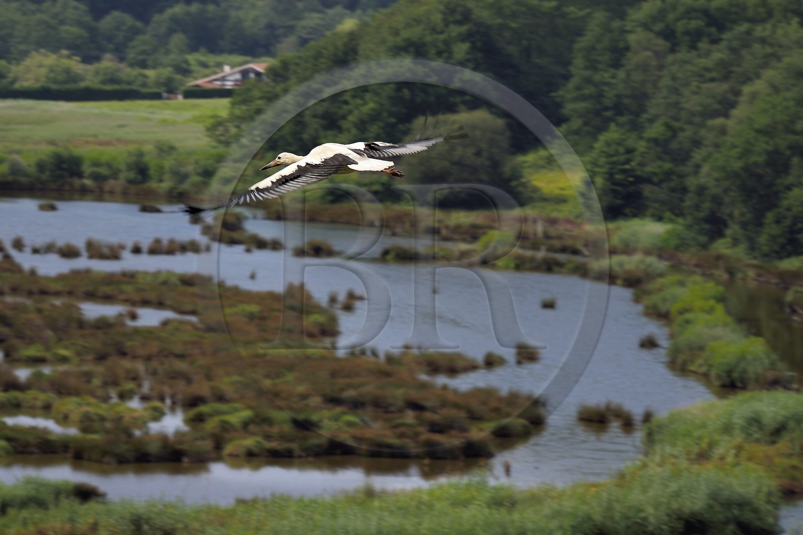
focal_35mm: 150
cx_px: 402
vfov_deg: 9.1
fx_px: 3345
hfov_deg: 13.7
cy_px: 268
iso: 200
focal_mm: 150
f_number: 9
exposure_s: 1/320
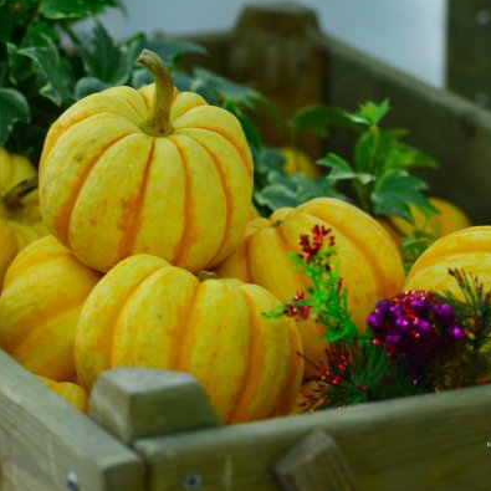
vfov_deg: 11.2
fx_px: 2503
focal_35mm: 156
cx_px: 287
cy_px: 234
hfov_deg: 11.2
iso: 640
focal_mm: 105
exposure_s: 1/100
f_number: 4.5
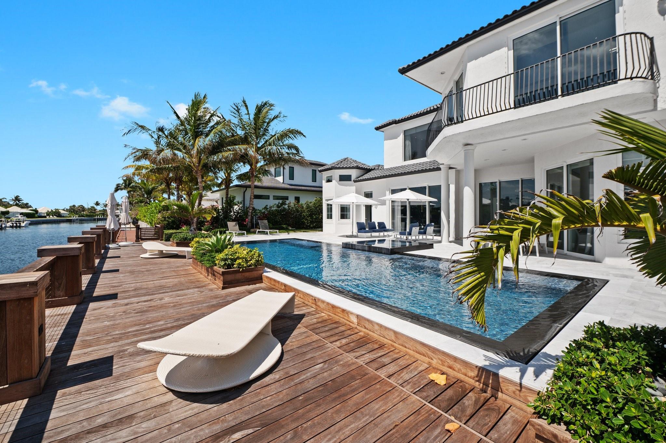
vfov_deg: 81.1
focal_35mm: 14
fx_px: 259
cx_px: 333
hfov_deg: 104.3
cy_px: 222
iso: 200
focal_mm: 14
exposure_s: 1/800
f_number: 8
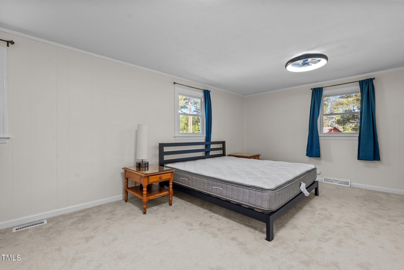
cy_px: 135
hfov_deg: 96.7
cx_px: 202
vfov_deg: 73.8
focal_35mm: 16
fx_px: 180
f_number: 8
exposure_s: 1/2.5
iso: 400
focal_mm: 16
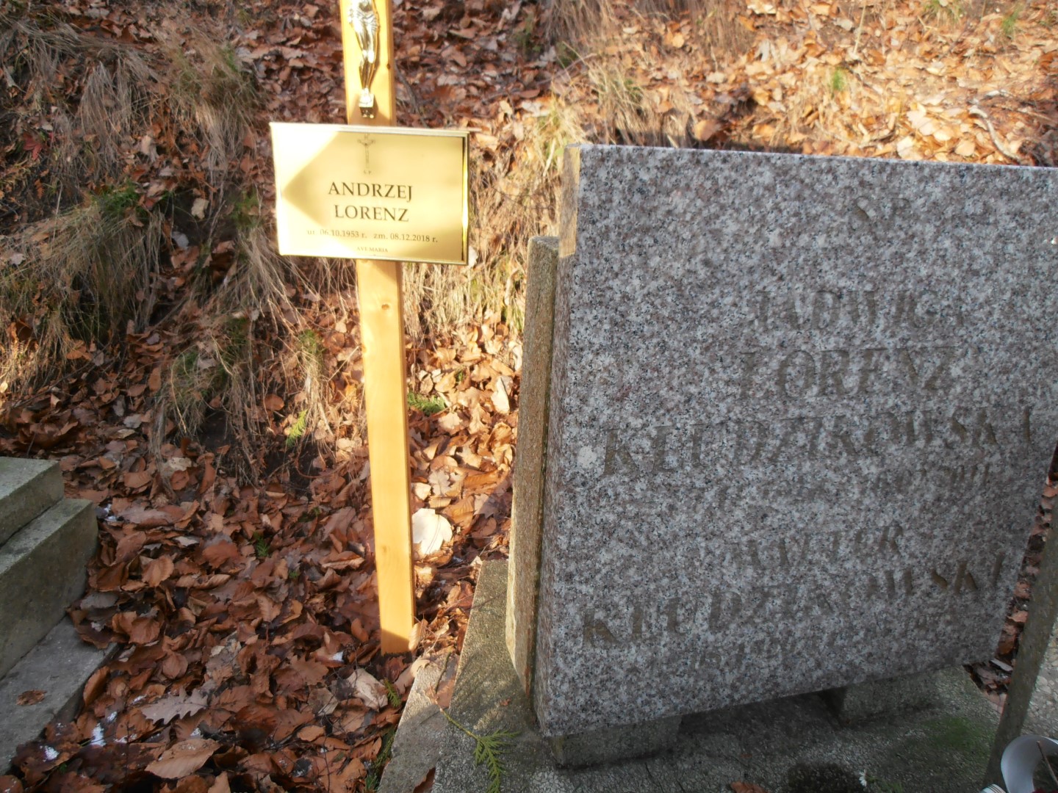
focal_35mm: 24
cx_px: 529
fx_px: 734
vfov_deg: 56.8
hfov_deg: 71.6
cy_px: 396
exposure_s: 1/80
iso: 80
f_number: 3
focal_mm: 4.2
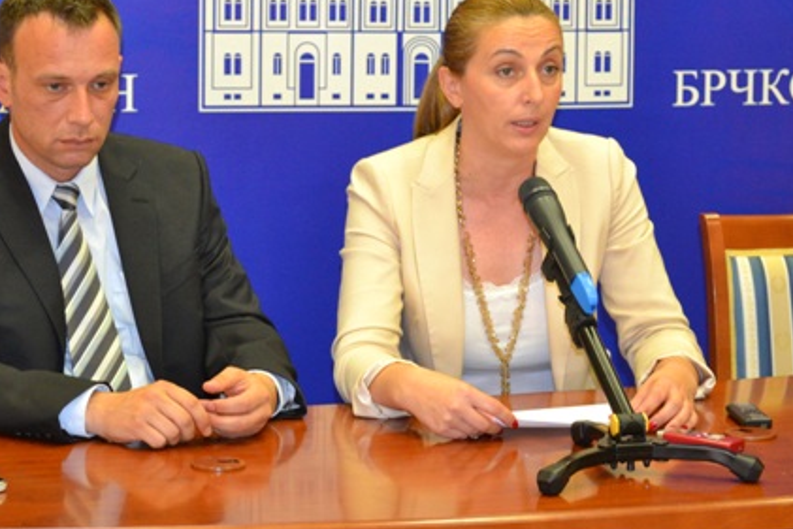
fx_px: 2314
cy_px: 229
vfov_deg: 13.0
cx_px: 299
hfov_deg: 19.4
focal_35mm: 105
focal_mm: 46
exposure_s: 1/60
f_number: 5.3
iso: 2000
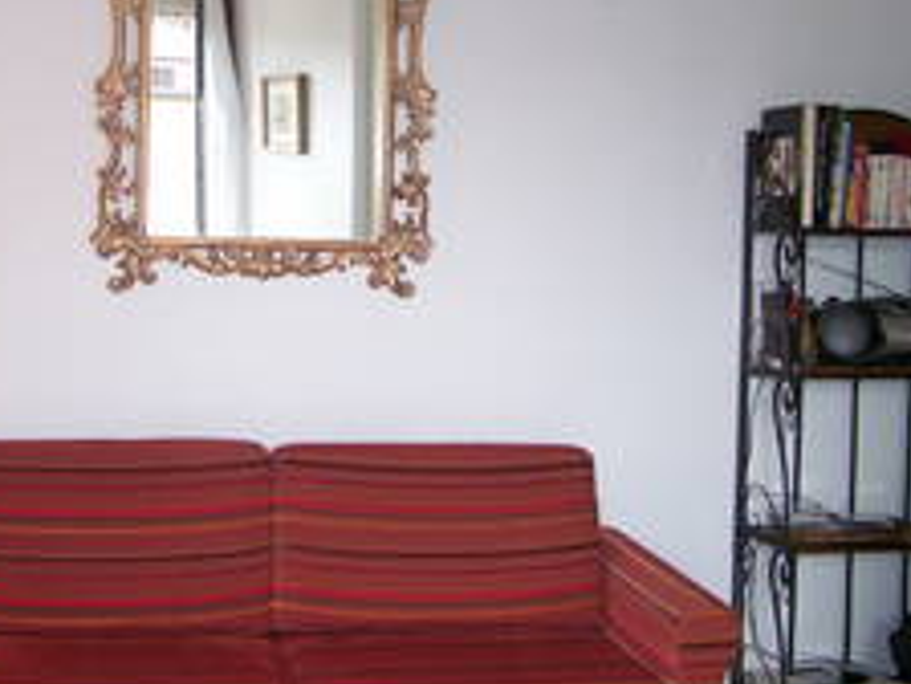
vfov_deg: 24.0
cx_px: 285
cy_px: 248
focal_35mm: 61
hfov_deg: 31.4
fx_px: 1605
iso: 160
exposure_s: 1/100
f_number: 2.8
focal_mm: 6.3
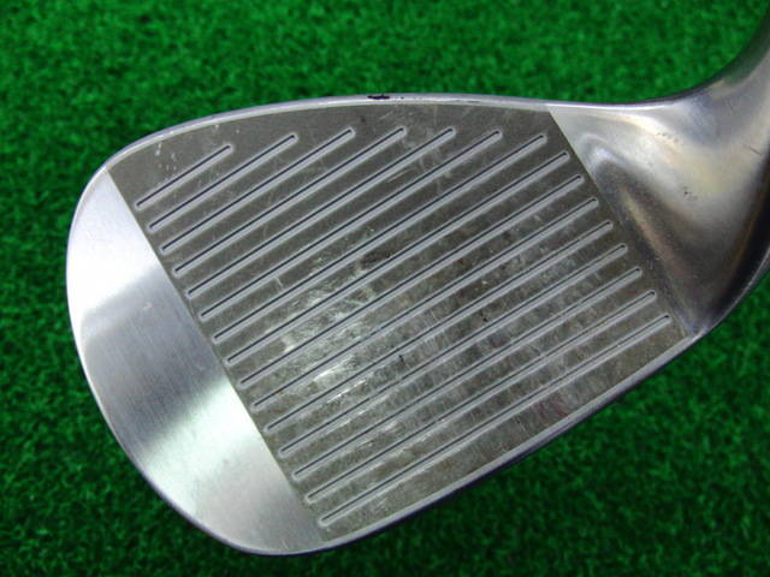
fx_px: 823
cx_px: 385
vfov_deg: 38.7
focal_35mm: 37
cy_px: 288
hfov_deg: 50.1
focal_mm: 6.42
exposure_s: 1/50
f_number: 3.6
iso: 400
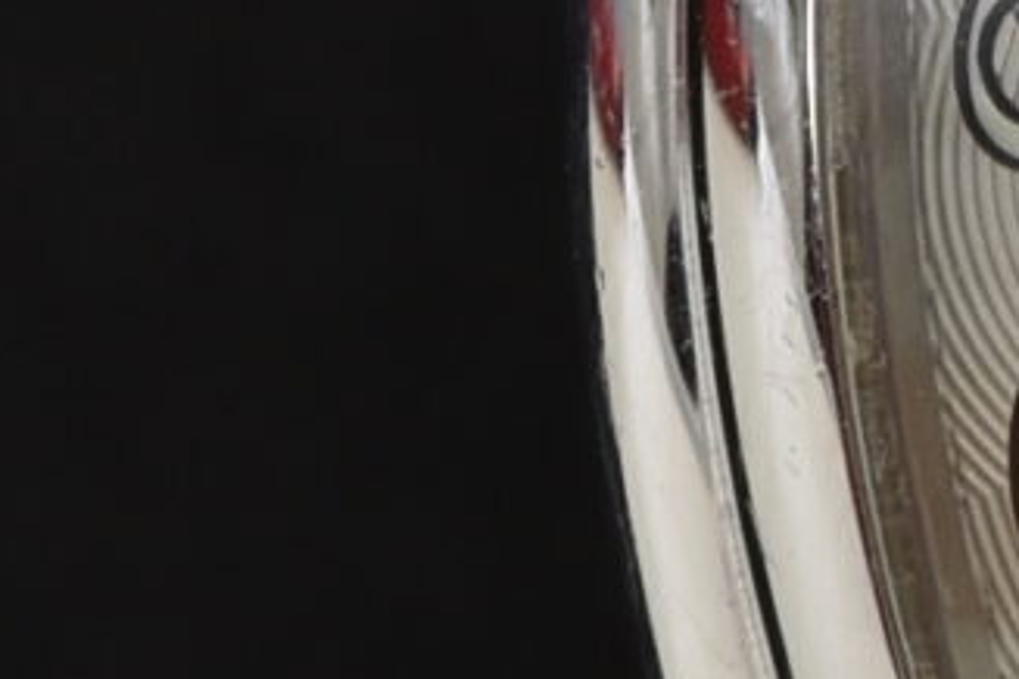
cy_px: 139
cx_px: 1935
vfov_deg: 1.3
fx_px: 29945
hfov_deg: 1.9
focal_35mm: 1058
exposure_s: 1/2.5
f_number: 18
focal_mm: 90
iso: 100
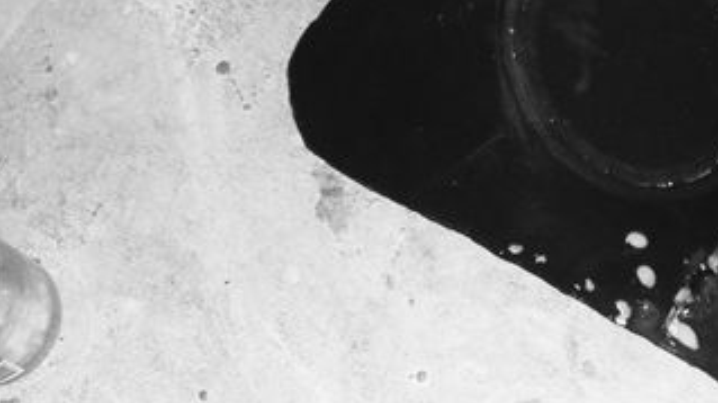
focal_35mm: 81
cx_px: 585
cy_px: 65
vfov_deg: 14.8
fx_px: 1541
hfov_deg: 25.7
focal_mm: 6.2
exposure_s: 1/40
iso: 80
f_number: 2.8
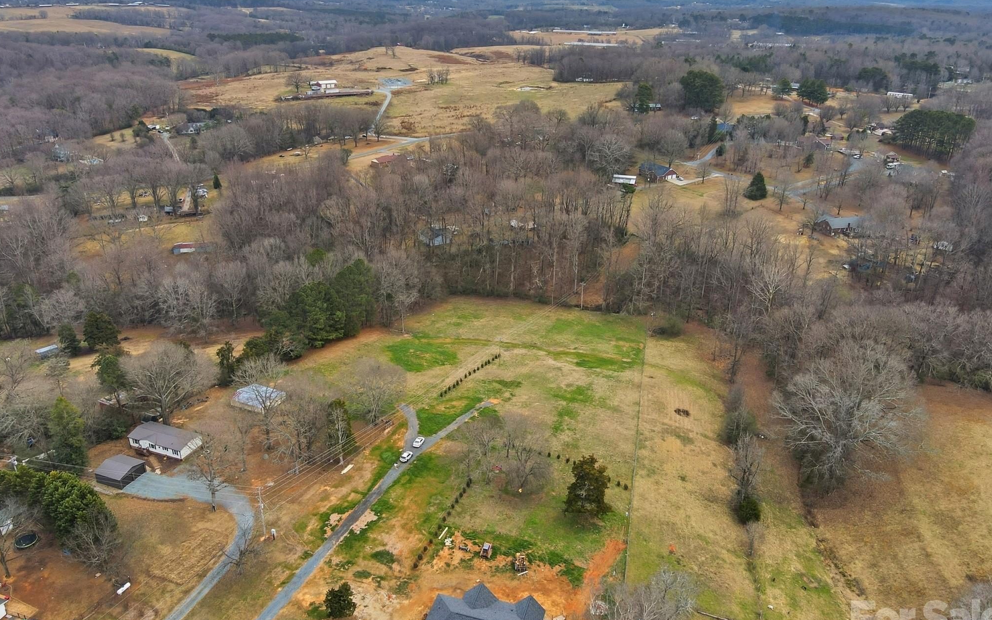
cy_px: 317
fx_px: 703
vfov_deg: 47.6
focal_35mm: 26
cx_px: 502
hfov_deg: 70.4
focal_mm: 4.5
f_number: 2.8
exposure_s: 1/320
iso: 100
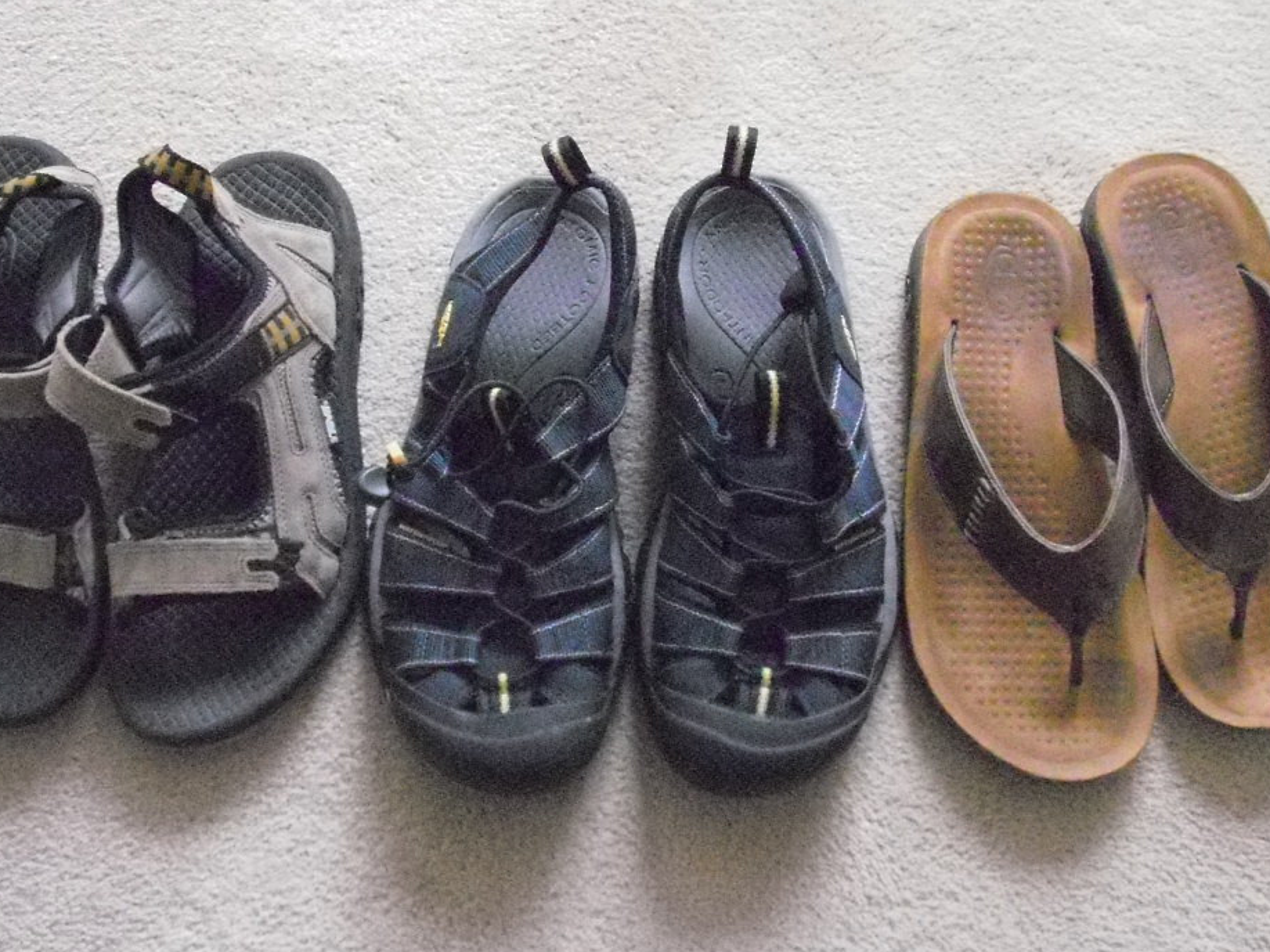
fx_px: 1944
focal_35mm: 53
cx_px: 600
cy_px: 461
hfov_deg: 36.2
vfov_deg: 27.5
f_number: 3.5
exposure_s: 1/80
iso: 1600
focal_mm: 6.7
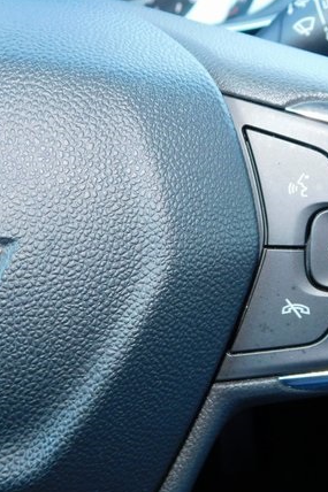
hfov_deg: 24.1
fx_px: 766
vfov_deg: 35.7
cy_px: 251
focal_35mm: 56
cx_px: 215
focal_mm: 6.3
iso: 200
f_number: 3.5
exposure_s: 1/30
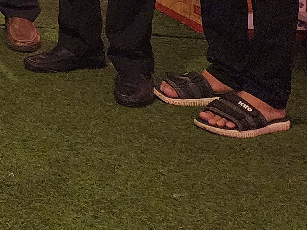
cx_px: -255
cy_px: -261
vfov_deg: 12.2
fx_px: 922
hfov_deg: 15.9
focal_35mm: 104
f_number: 1.8
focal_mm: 6.4
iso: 640
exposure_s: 1/40
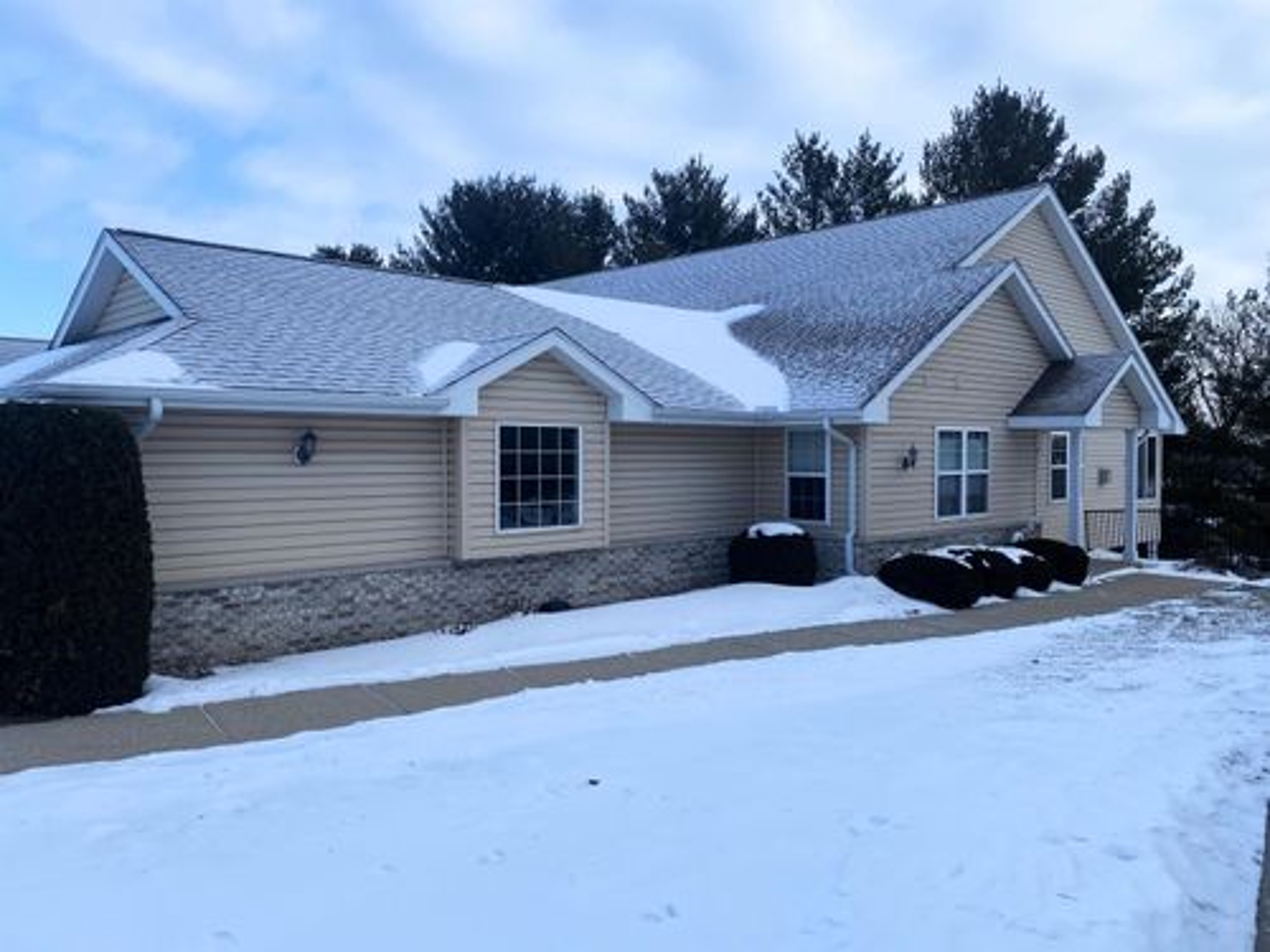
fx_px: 954
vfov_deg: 53.1
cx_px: 635
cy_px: 476
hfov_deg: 67.3
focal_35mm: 26
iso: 32
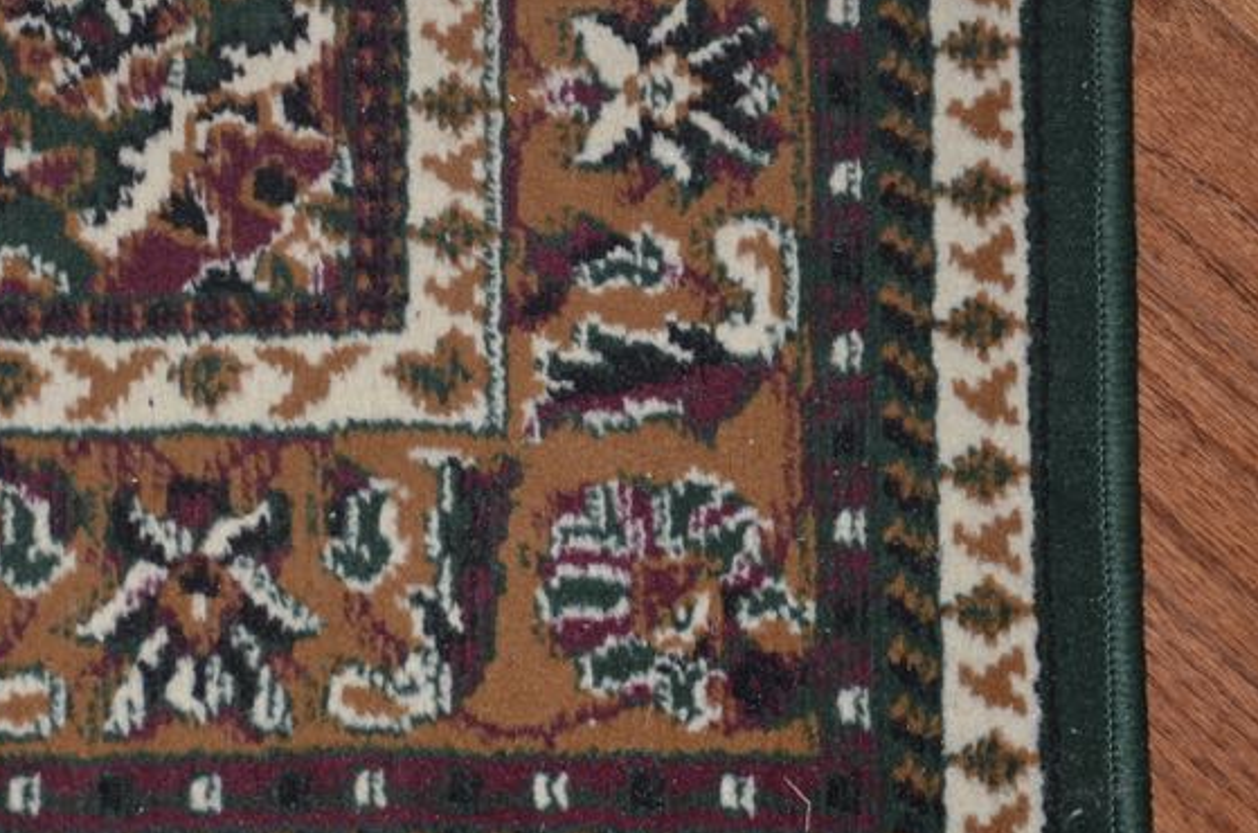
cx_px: 230
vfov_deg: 13.4
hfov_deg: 19.8
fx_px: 3556
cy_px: 444
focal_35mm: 102
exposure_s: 1/60
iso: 200
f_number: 4.5
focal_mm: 38
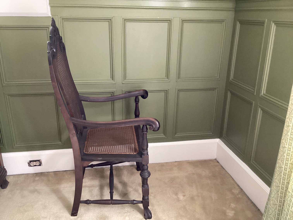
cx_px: 146
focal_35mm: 31
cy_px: 110
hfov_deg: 58.3
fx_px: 262
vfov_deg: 45.4
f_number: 2.4
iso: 320
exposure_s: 1/25
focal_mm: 3.3
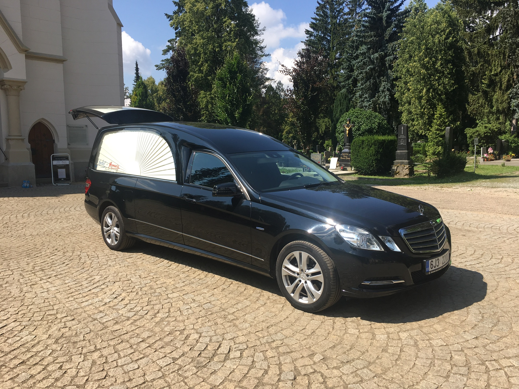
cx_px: 260
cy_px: 194
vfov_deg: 48.2
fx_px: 435
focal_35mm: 29
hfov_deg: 61.7
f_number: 2.2
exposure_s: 1/1012
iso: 25
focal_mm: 4.15
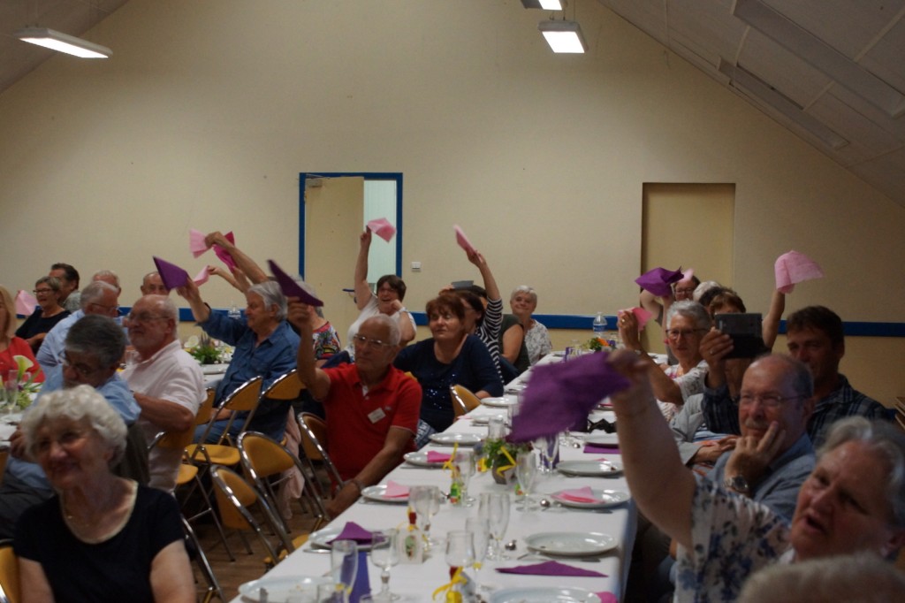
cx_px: 452
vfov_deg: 22.6
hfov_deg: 33.4
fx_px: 1508
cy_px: 302
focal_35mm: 60
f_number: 5.6
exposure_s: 1/80
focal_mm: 40
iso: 1600
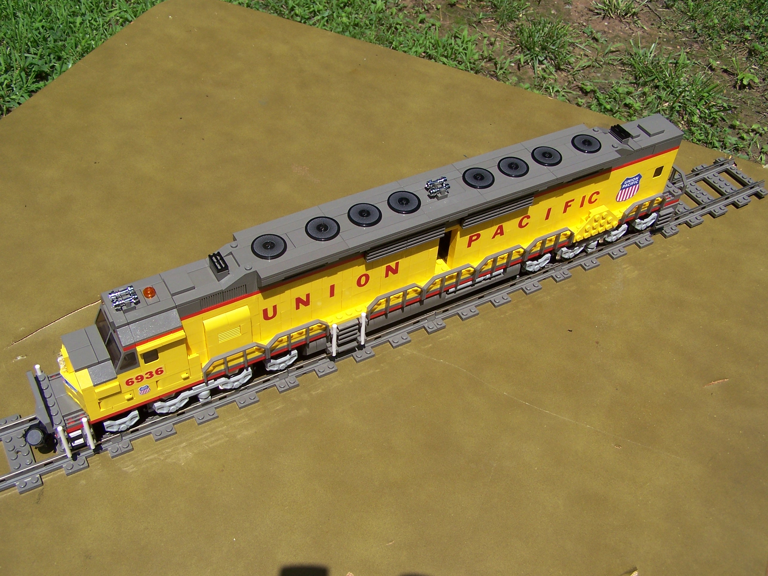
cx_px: 384
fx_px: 843
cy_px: 288
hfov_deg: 49.0
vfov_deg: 37.7
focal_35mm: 38
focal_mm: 6.3
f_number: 4
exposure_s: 1/1000
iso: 80
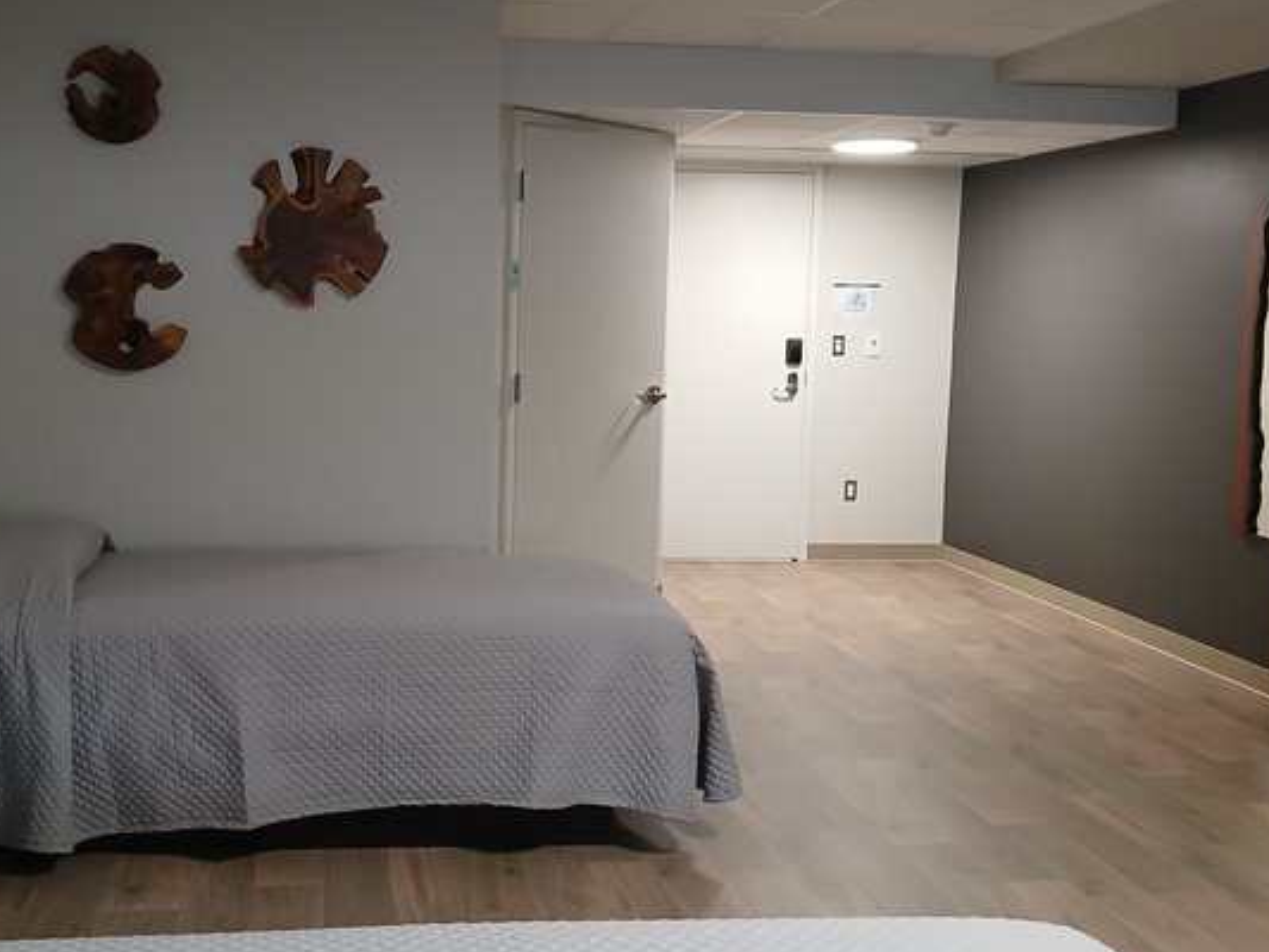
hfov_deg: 47.5
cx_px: 495
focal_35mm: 39
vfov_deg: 36.8
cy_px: 474
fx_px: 1430
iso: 250
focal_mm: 3.98
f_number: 1.8
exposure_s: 1/40
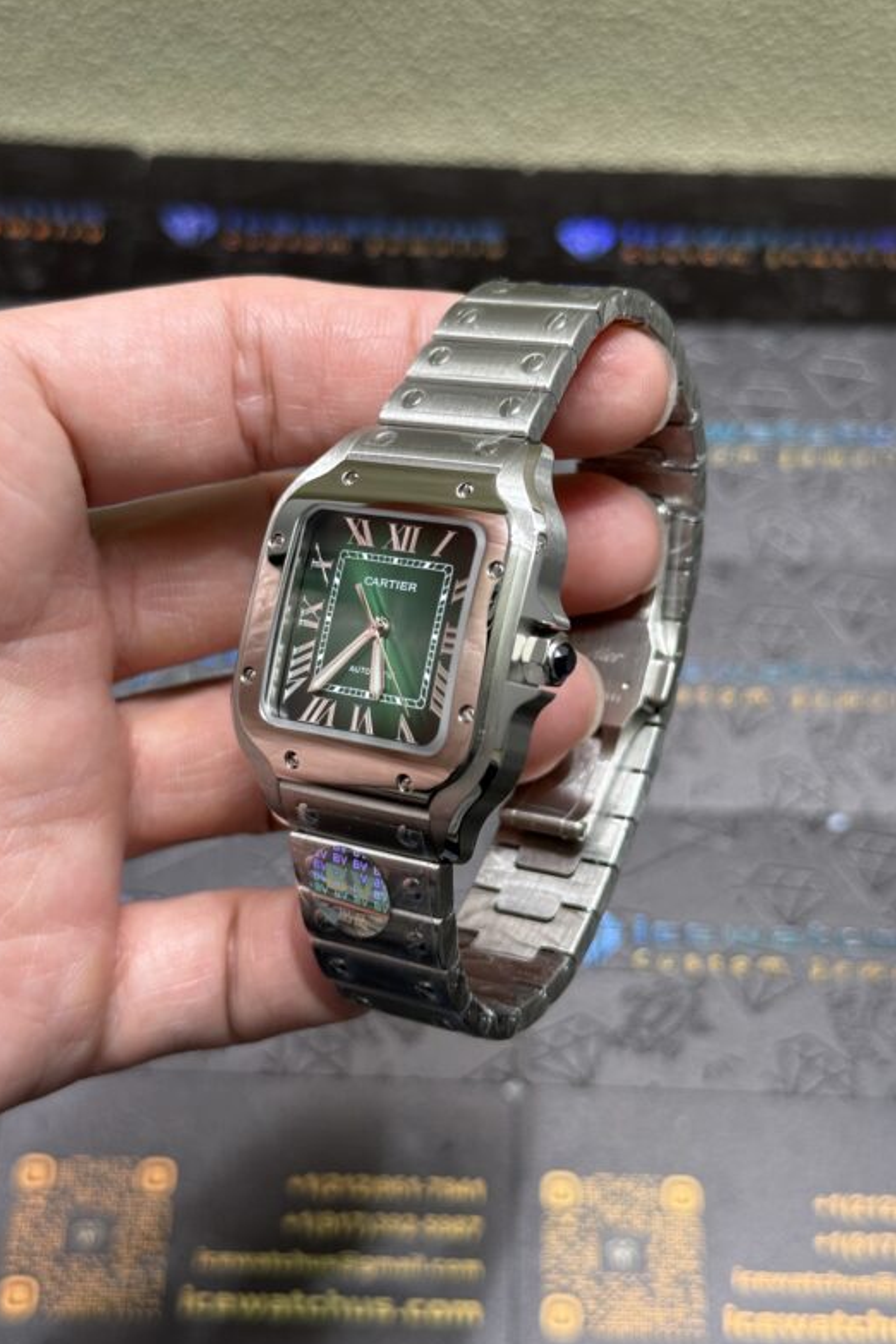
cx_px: 451
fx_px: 1904
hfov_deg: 26.5
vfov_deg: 38.9
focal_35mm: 51
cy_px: 666
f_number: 1.78
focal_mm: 6.76
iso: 80
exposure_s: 1/100
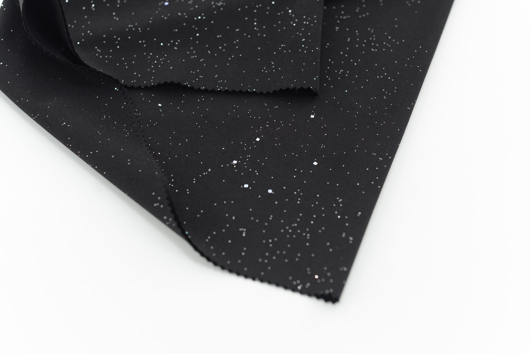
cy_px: 167
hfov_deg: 35.6
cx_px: 247
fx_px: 826
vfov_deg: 24.2
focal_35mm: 56
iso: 100
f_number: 4
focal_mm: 50
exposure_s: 1/80
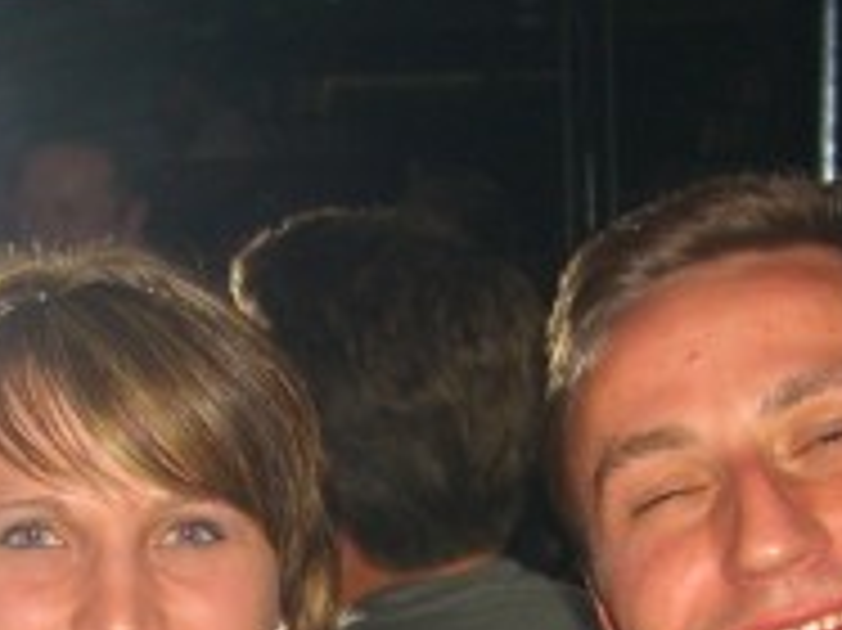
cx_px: 378
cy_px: 842
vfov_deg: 11.8
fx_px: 2966
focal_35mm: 122
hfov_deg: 16.2
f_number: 2.8
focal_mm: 7.9
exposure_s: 1/60
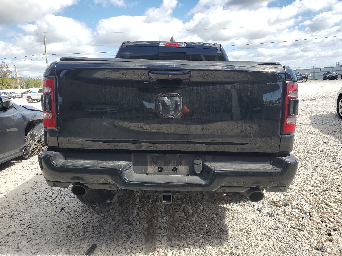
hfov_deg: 67.3
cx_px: 171
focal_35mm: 26
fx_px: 257
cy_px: 128
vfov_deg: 53.1
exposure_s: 1/2000
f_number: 1.5
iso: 50
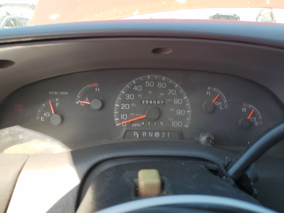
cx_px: 142
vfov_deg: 53.1
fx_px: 213
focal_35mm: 26
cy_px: 106
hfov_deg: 67.3
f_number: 1.5
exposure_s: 1/312
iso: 50
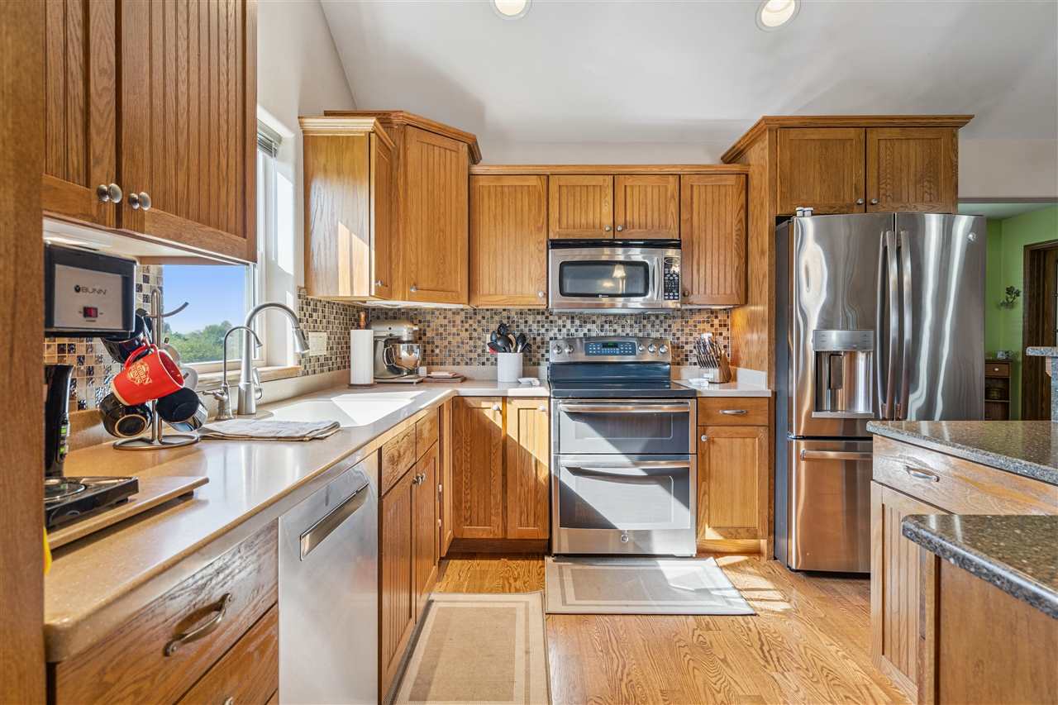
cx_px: 529
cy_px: 352
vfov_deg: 67.4
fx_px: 529
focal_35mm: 18
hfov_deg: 90.0
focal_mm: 18
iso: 400
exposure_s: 1/25
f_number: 8
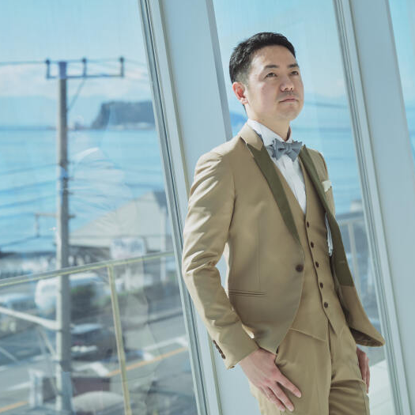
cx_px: 172
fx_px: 1194
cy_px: 209
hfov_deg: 19.7
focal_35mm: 88
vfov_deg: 19.7
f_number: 2.8
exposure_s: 1/640
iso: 80
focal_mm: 45.1
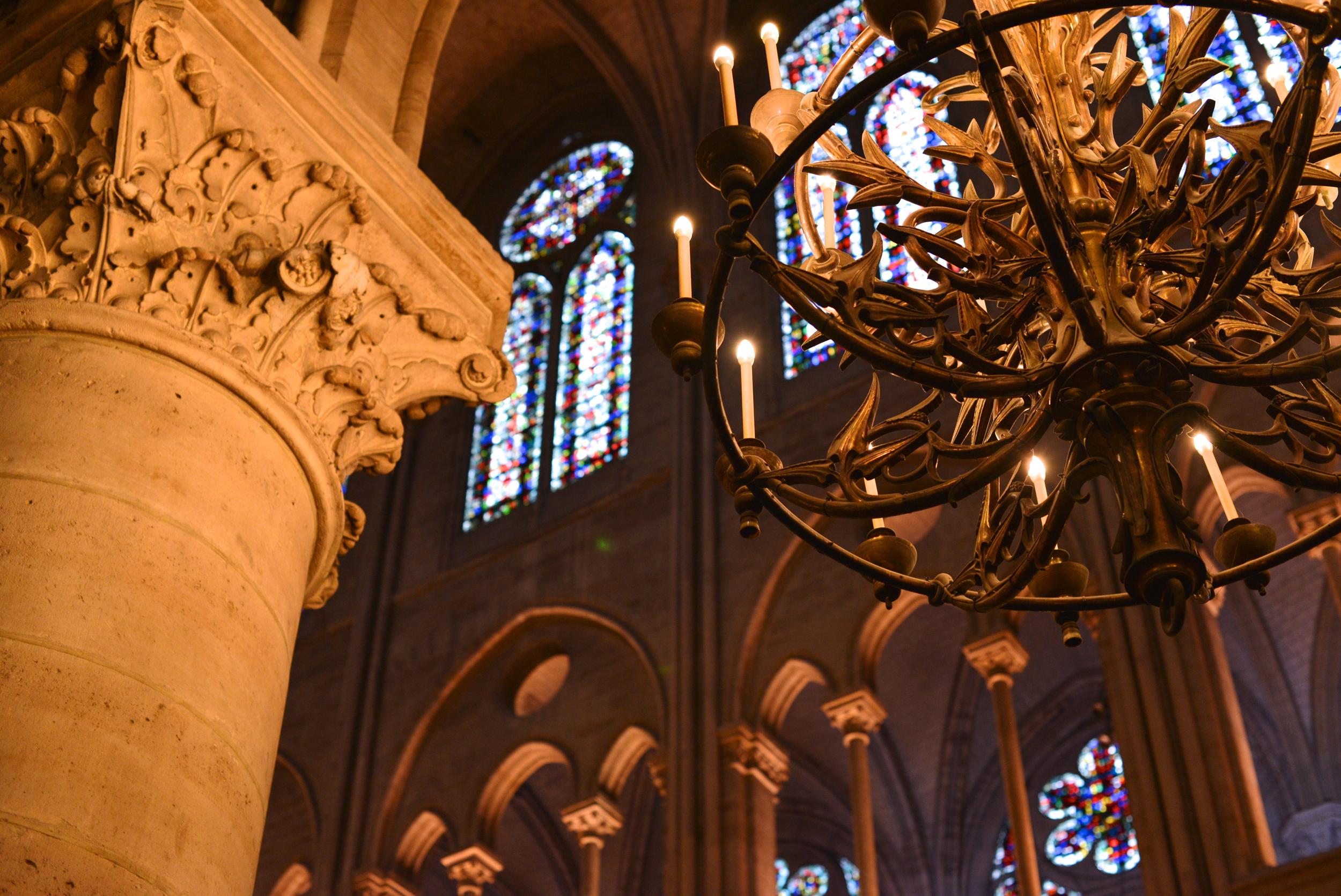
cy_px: 448
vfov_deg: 27.0
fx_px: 1863
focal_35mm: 50
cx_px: 670
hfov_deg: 39.6
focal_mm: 50
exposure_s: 1/30
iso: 800
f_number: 2.8
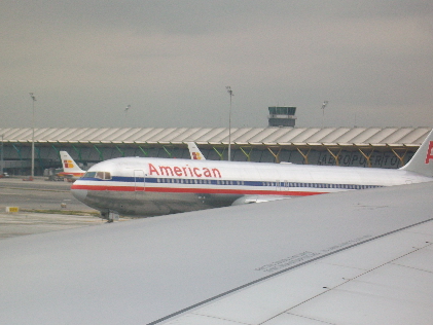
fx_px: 1614
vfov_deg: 11.5
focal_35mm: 129
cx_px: 206
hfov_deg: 15.3
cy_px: 174
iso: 64
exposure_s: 1/250
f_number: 5.1
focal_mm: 17.1
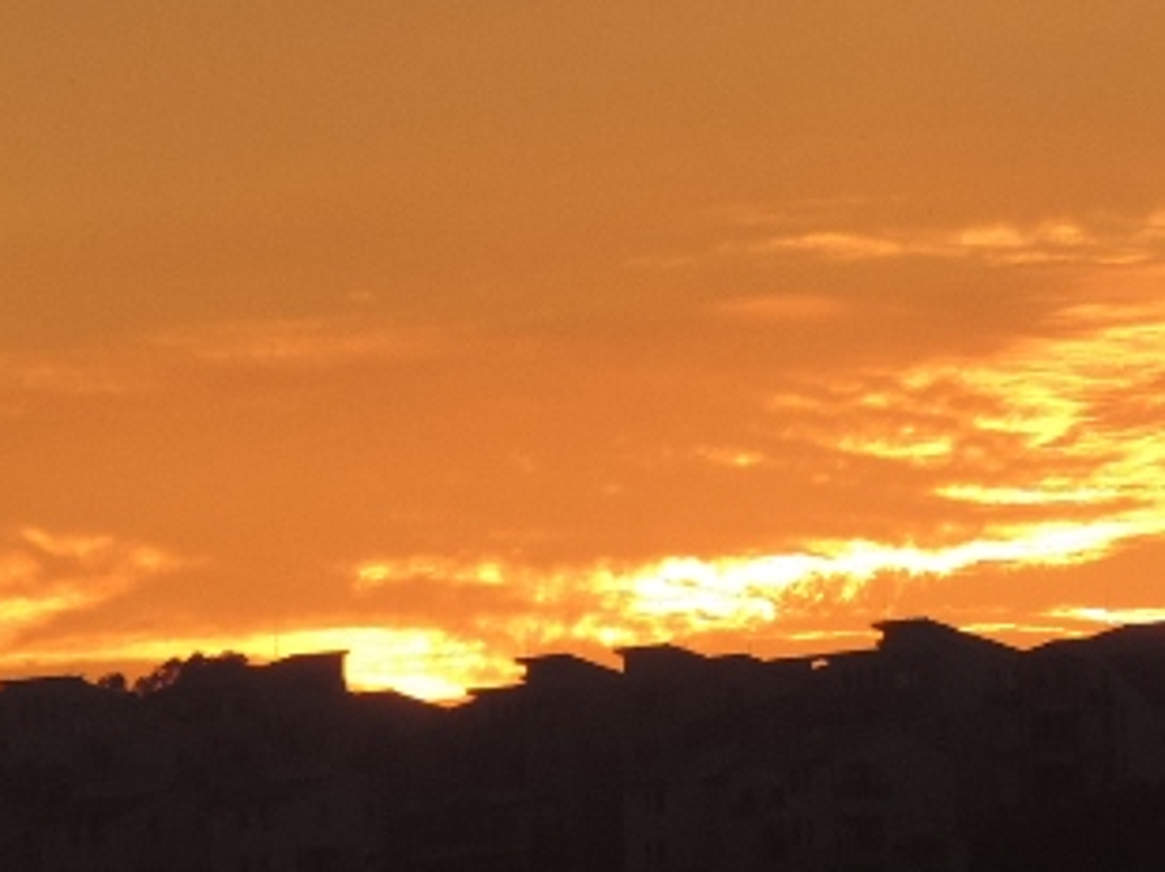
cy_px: -459
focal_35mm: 826
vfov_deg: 1.8
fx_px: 27777
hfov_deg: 2.4
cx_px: 1182
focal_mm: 44.5
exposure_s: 1/400
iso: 80
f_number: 4.7
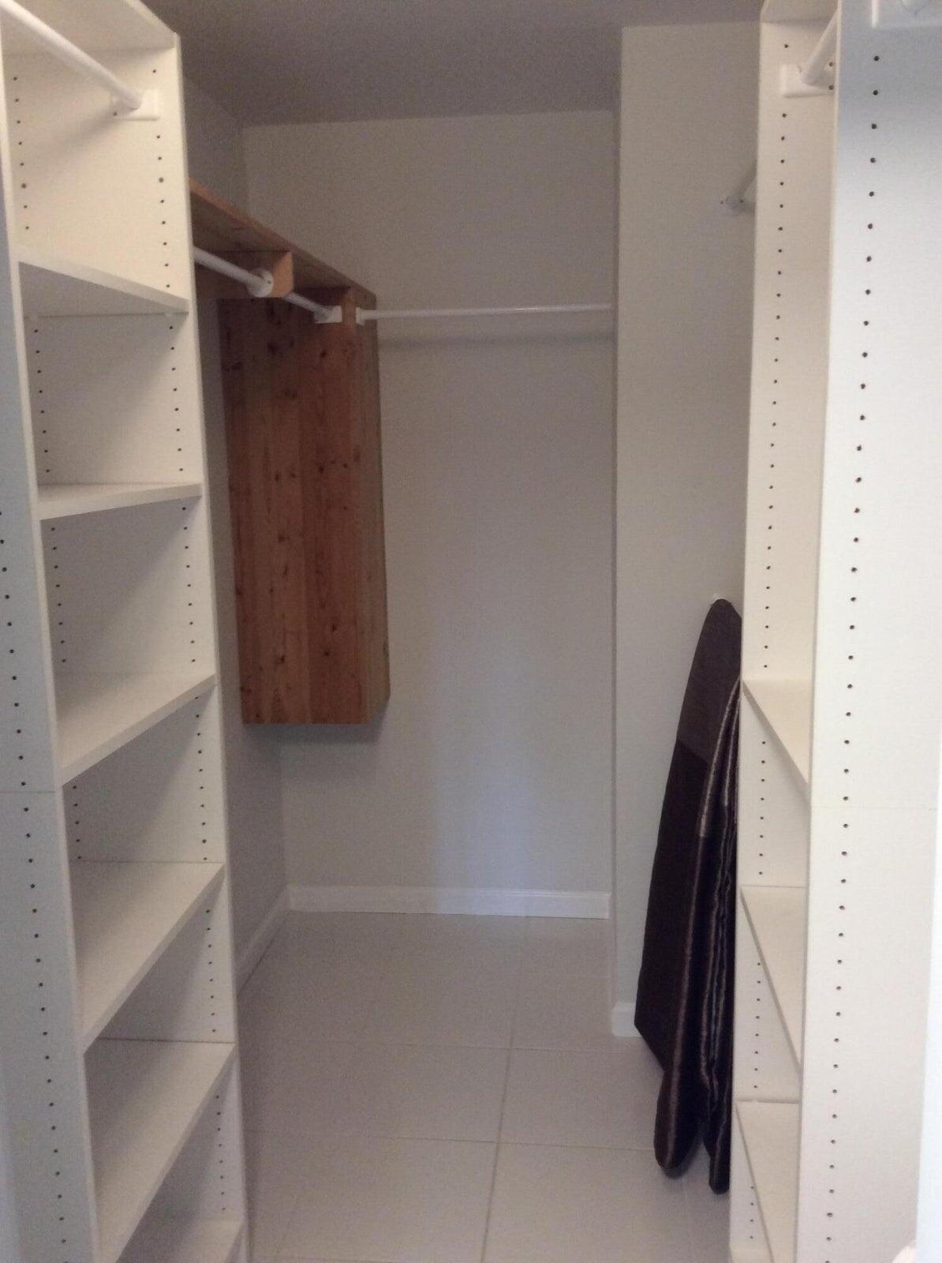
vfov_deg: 56.9
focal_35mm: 32
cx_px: 471
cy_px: 632
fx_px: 1165
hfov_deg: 44.0
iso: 80
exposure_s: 1/24
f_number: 2.4
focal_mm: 3.3
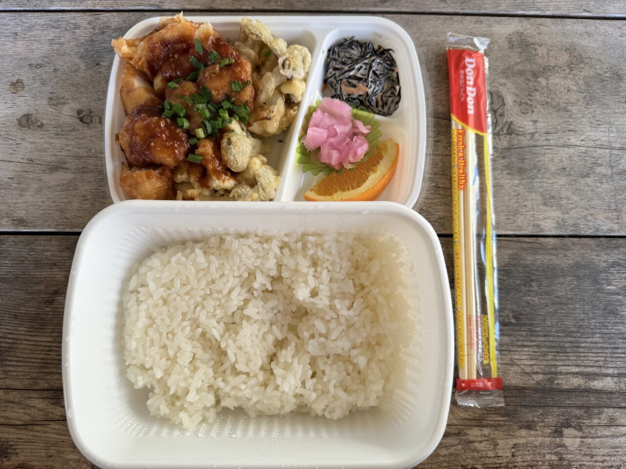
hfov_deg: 71.6
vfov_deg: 56.8
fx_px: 434
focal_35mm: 24
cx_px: 313
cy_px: 234
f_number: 1.78
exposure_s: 1/121
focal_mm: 6.76
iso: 64
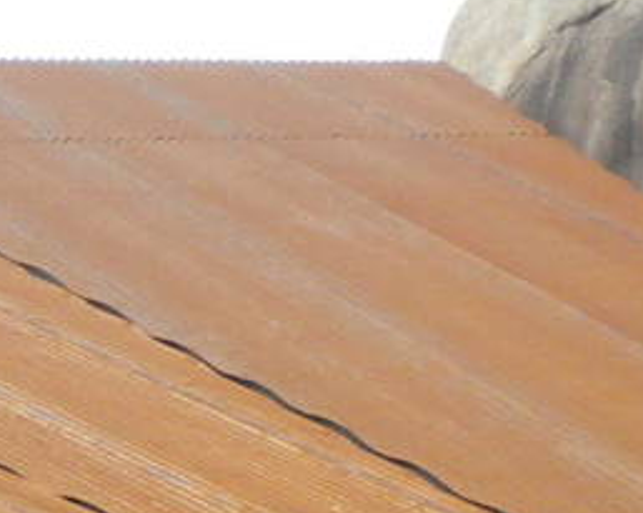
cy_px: 801
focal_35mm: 225
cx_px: -613
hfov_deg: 8.2
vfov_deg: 6.8
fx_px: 4277
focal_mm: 6.6
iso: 89
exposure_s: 1/587
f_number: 3.5
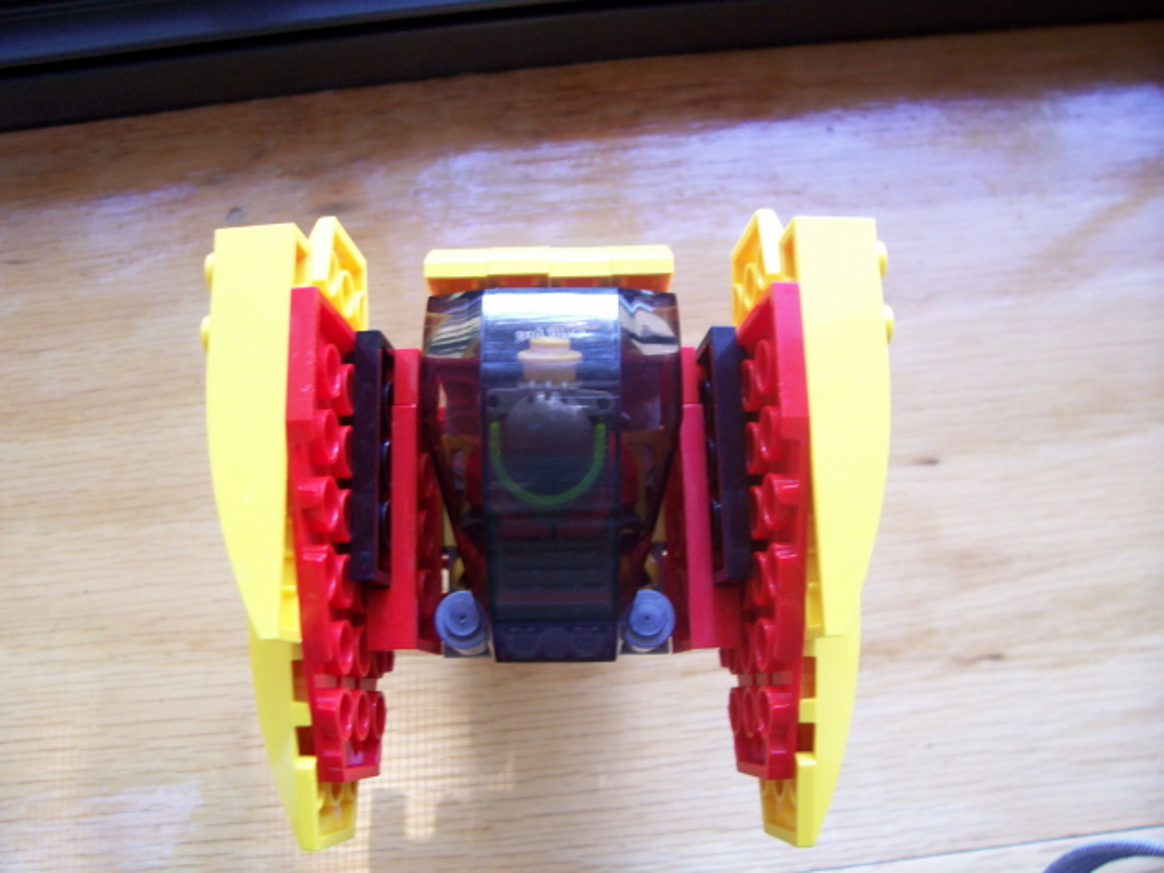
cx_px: 582
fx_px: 1143
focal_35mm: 34
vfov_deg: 41.8
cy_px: 436
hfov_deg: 54.0
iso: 90
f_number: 2.7
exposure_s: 1/32
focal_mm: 5.6
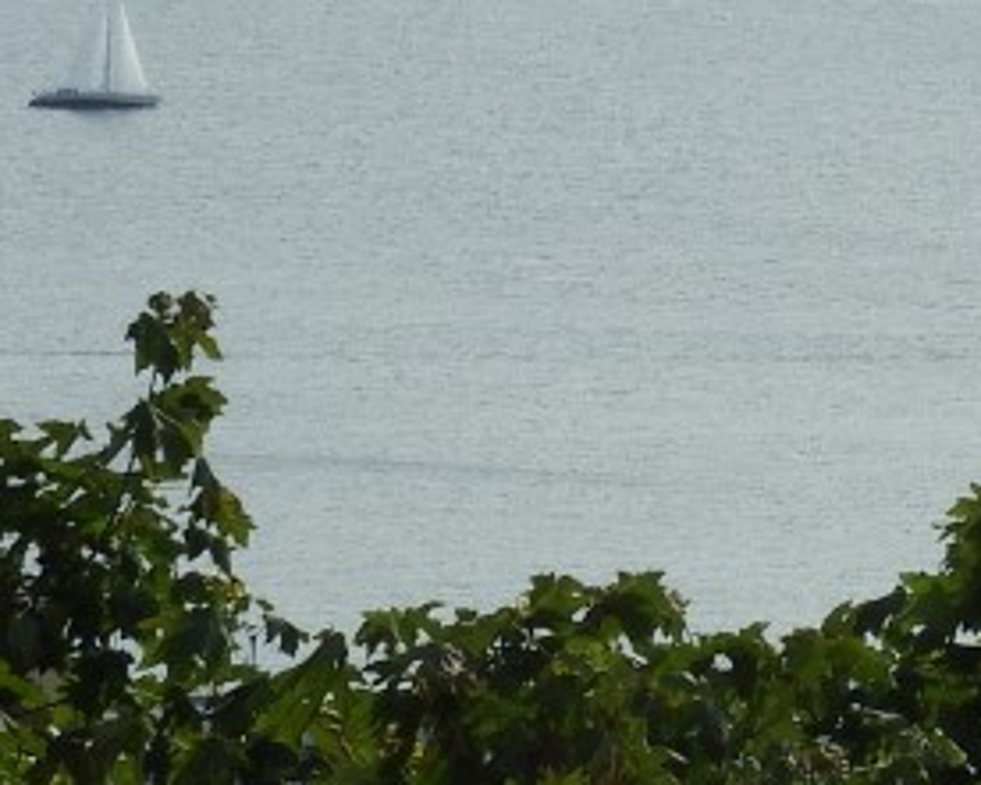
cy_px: -192
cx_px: 1361
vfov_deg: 2.9
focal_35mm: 534
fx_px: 15510
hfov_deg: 3.6
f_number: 4.8
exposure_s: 1/800
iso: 100
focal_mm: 18.8
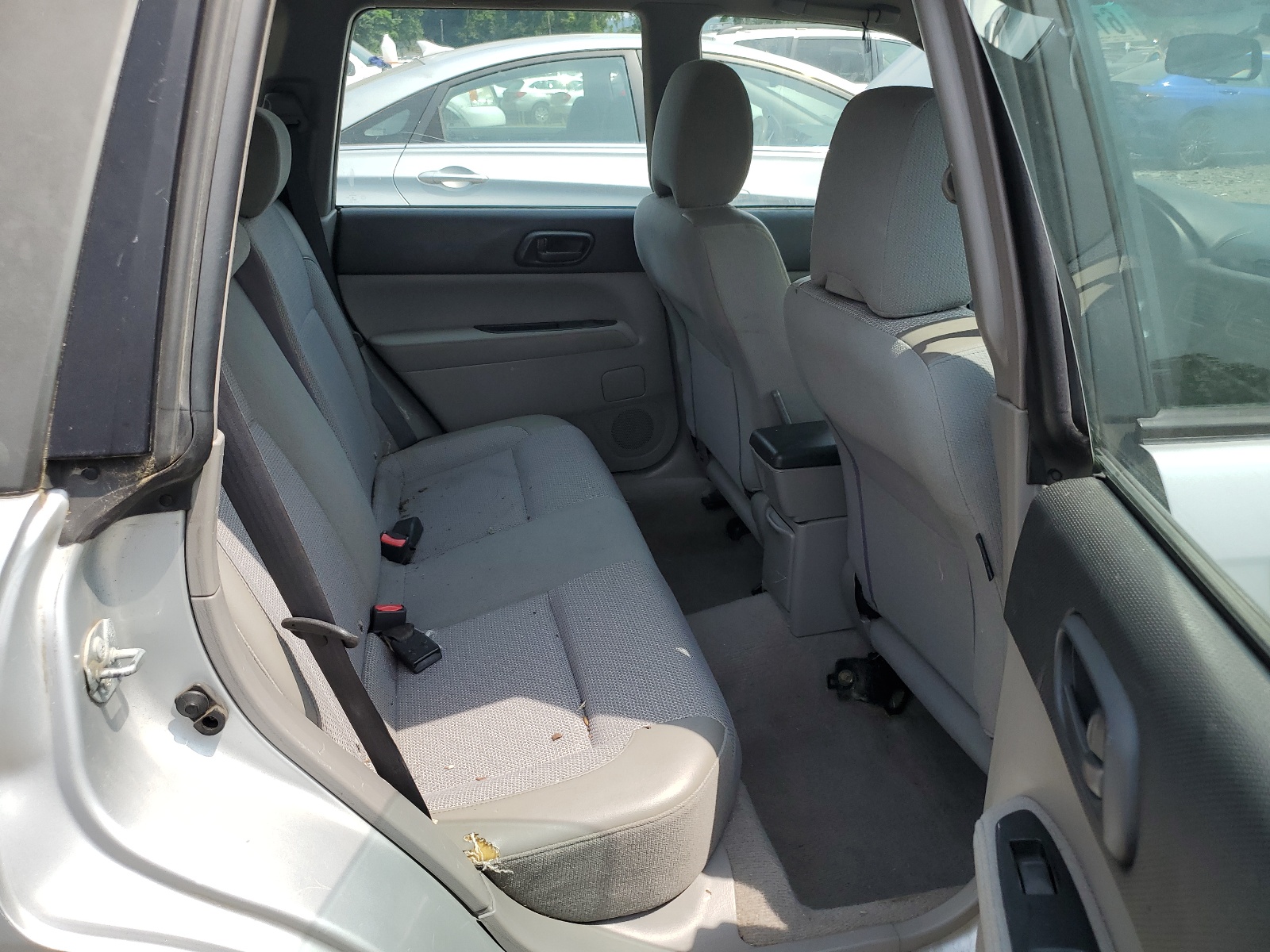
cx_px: 635
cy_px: 476
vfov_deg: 53.1
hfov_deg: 67.3
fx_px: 954
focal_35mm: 26
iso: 50
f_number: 1.5
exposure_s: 1/1429
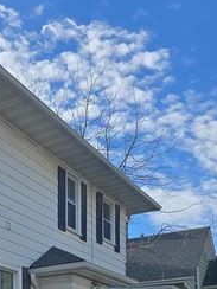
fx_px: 527
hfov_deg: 21.0
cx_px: -72
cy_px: 344
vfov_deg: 27.2
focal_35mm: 63
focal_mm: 6.3
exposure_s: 1/1318
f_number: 1.7
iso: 12
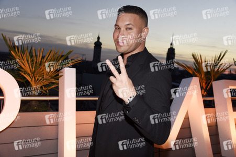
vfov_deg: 37.8
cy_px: 78
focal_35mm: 35
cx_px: 118
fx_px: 229
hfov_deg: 54.5
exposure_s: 1/125
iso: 500
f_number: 6.3
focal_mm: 35
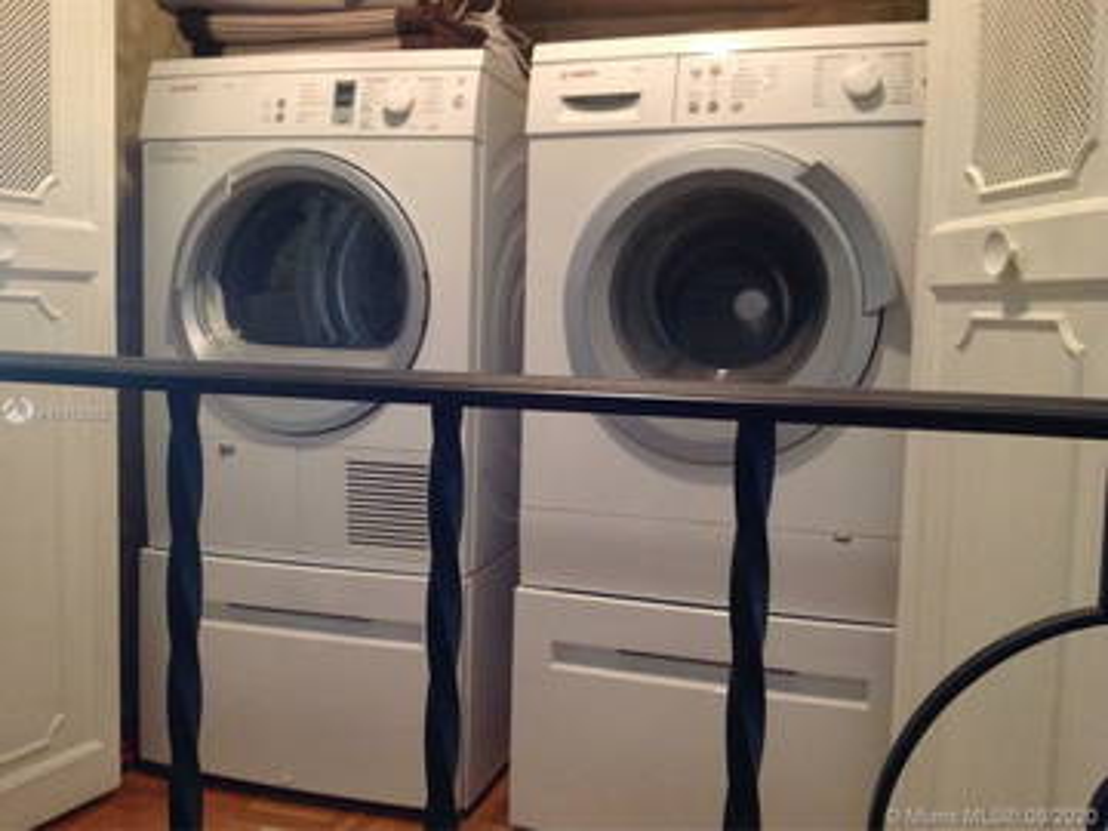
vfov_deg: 40.7
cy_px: 416
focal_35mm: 35
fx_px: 1120
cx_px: 554
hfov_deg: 52.6
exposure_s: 1/15
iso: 320
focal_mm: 4.28
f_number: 2.4
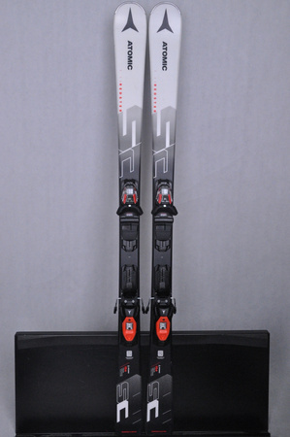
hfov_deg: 35.4
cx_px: 145
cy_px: 218
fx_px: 454
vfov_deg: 51.3
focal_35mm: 38
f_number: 9.5
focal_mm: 25
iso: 3200
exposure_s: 1/125
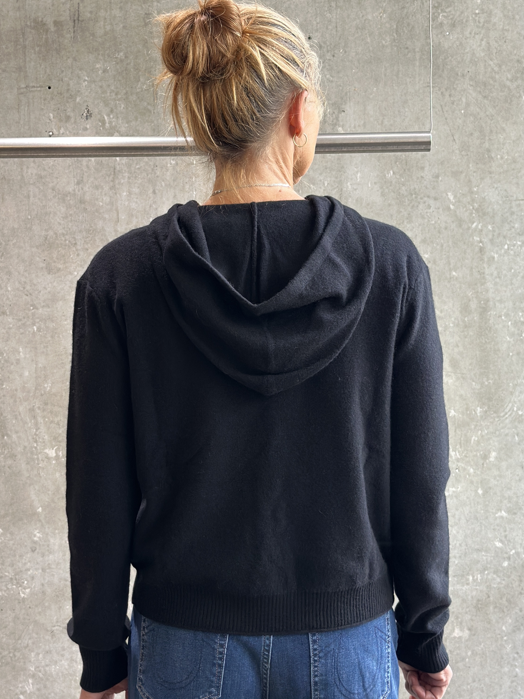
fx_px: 1312
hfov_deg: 22.6
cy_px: 331
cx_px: 229
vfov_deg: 29.8
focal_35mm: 65
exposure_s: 1/121
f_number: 1.78
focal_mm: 6.86
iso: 125
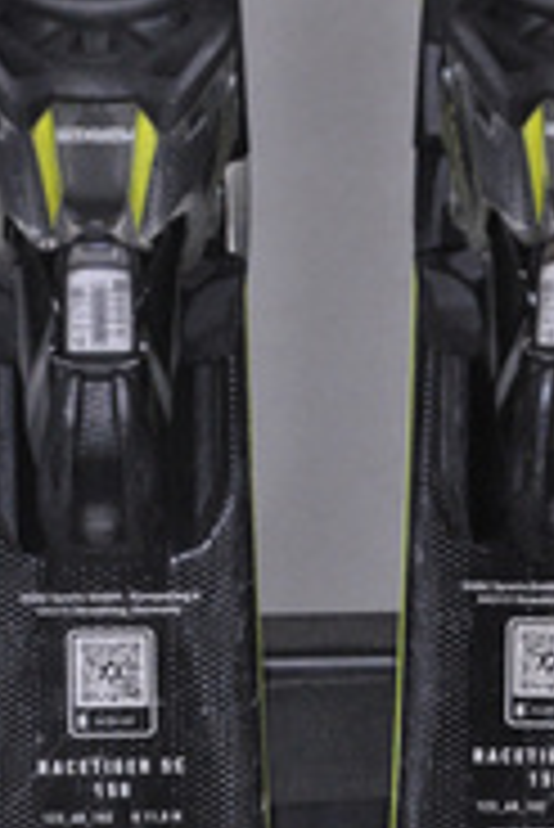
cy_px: 936
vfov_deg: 7.0
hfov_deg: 4.7
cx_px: 327
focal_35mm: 293
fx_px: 6750
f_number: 8
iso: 3200
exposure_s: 1/125
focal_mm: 80
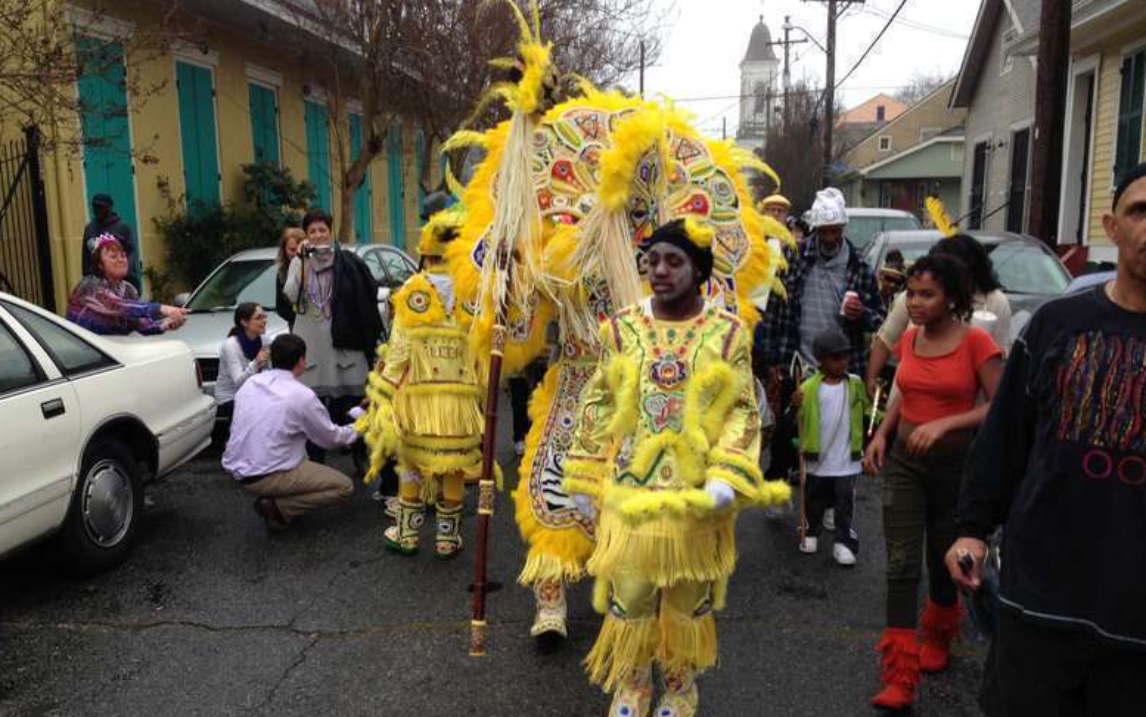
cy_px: 415
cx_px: 575
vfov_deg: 35.3
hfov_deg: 54.0
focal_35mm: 36
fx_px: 1125
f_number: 2.4
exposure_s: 1/221
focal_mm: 4.13
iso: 50
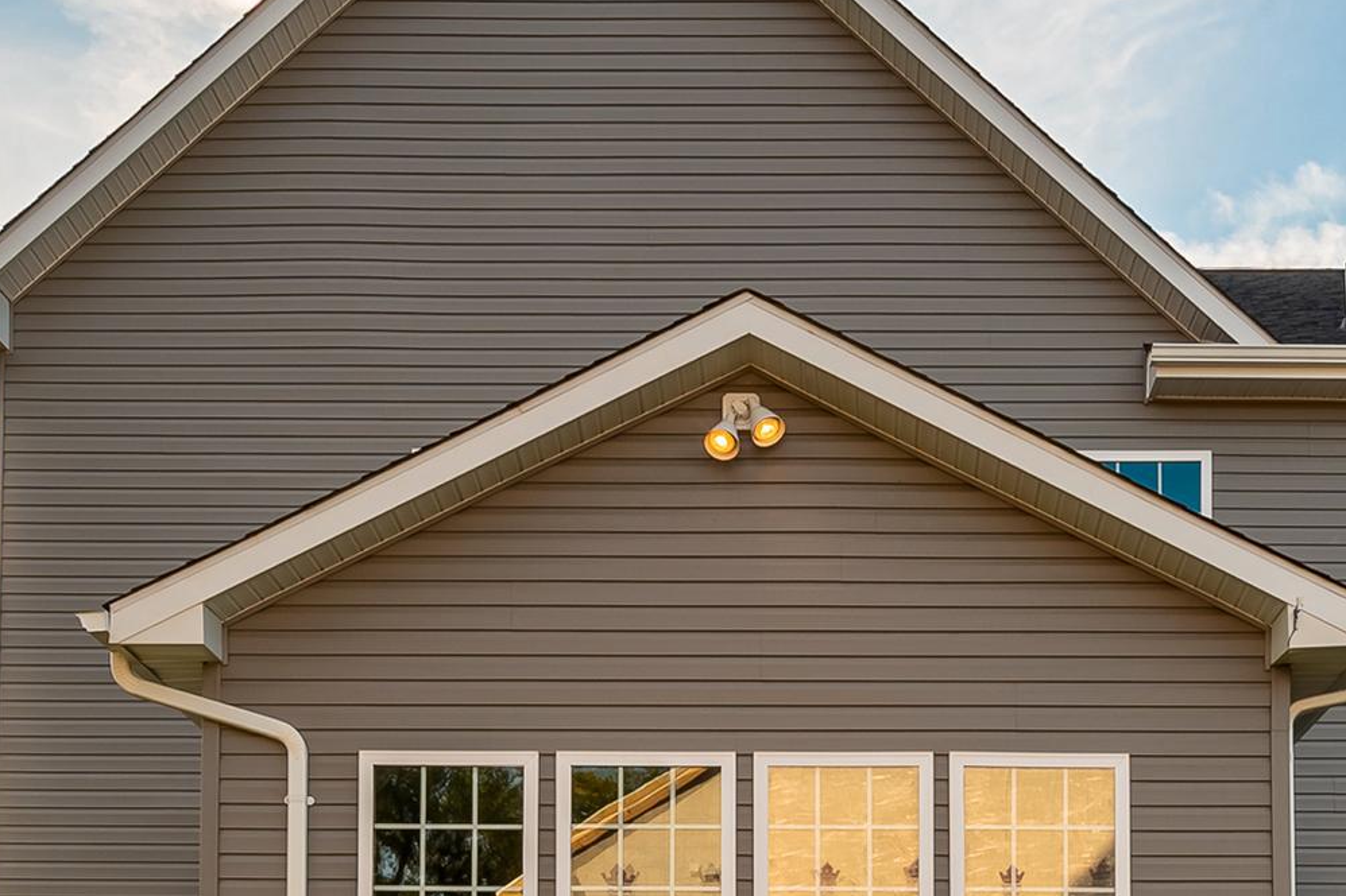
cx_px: 851
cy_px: 655
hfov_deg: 47.9
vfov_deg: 32.8
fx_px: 1496
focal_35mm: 40
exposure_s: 1/320
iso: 320
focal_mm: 19.5
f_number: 16
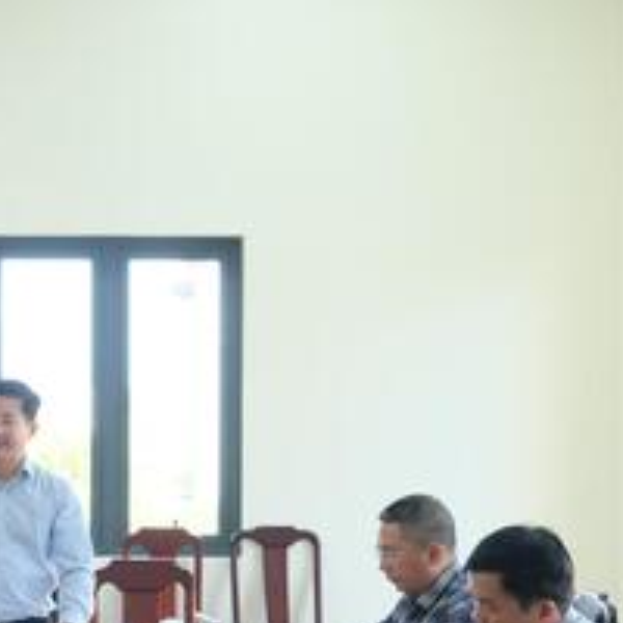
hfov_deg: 17.8
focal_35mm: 95
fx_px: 1934
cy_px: 478
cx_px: -19
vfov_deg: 18.2
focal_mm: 18.4
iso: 640
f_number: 4
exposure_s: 1/100
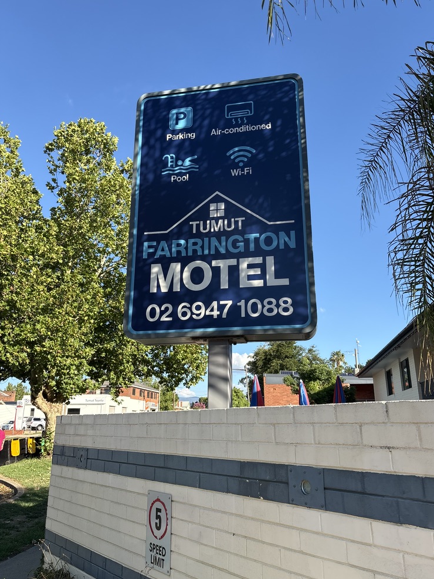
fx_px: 451
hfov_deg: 51.4
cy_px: 288
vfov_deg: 65.3
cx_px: 221
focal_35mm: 27
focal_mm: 5.96
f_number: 1.6
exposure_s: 1/2075
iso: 64
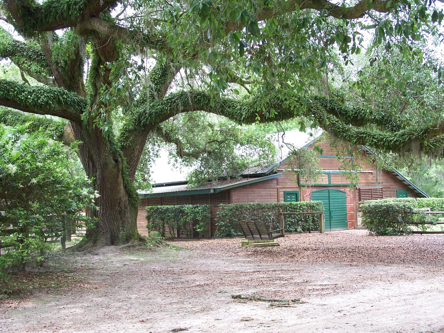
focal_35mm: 51
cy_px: 166
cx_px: 222
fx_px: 654
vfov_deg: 28.6
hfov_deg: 37.5
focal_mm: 8.5
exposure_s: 1/100
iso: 80
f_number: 3
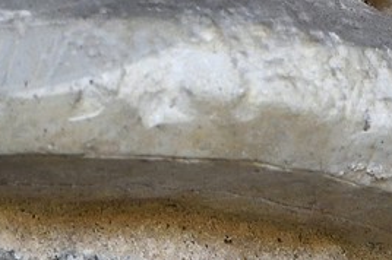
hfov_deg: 1.7
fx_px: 12975
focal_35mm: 1193
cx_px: -80
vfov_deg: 1.1
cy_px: -510
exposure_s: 1/125
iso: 1600
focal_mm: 200
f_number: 8
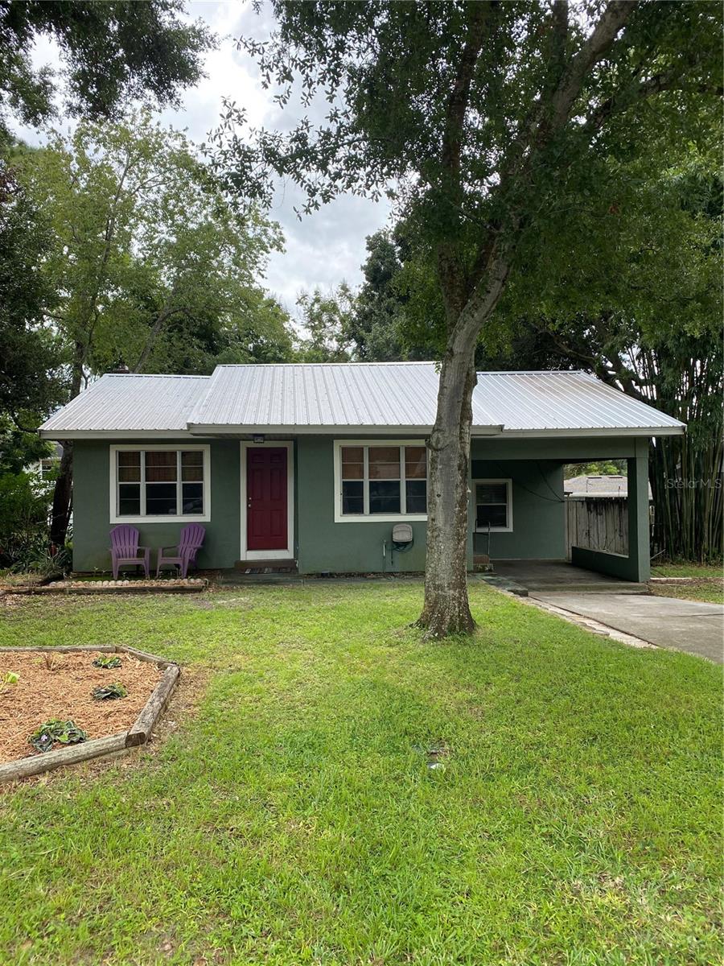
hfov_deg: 53.1
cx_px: 362
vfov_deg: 67.3
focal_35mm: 26
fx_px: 725
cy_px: 483
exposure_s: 1/934
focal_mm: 4.25
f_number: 1.8
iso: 32
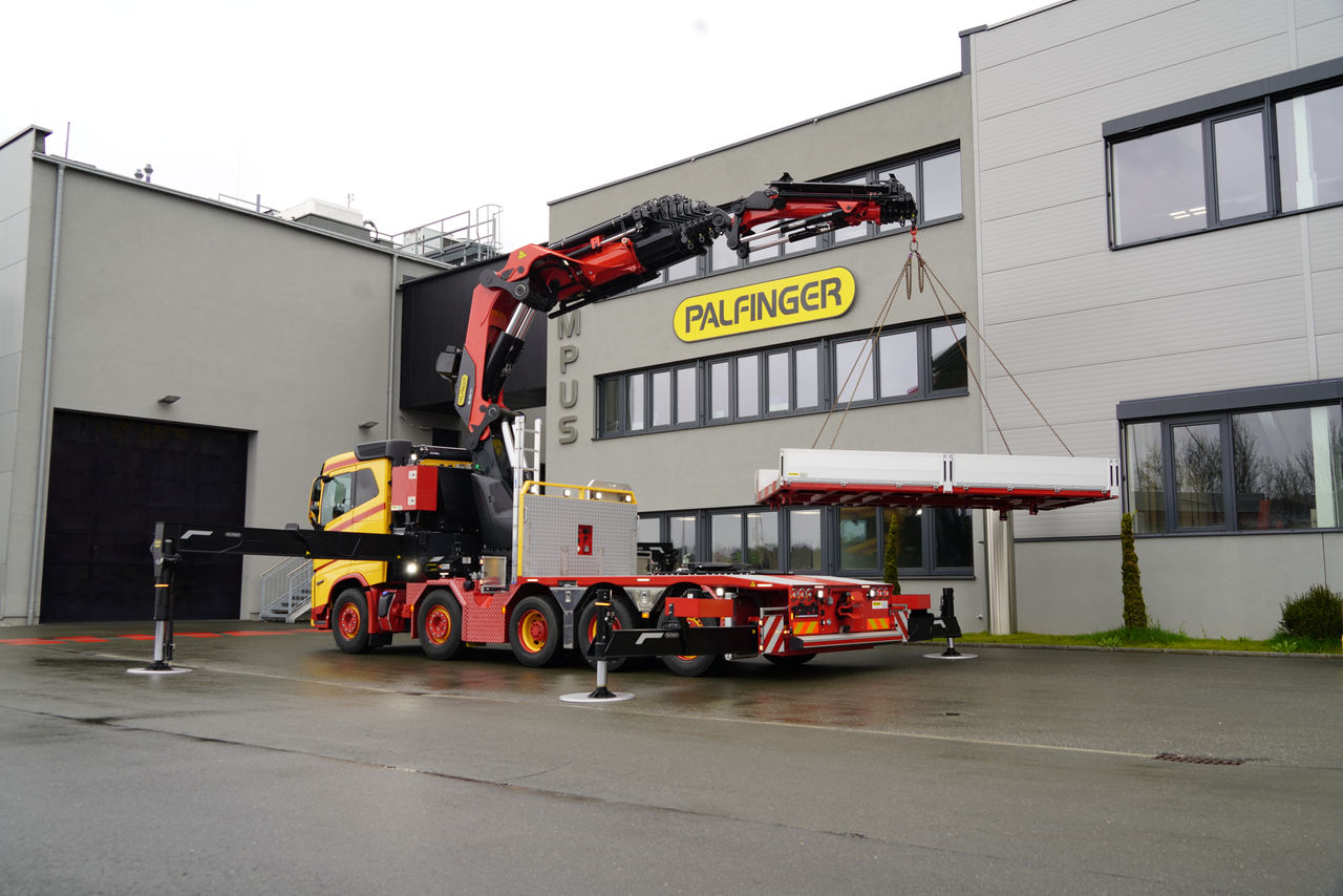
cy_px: 448
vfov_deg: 43.6
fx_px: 1119
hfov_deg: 61.9
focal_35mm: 30
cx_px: 672
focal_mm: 30
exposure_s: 1/80
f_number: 5.6
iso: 100
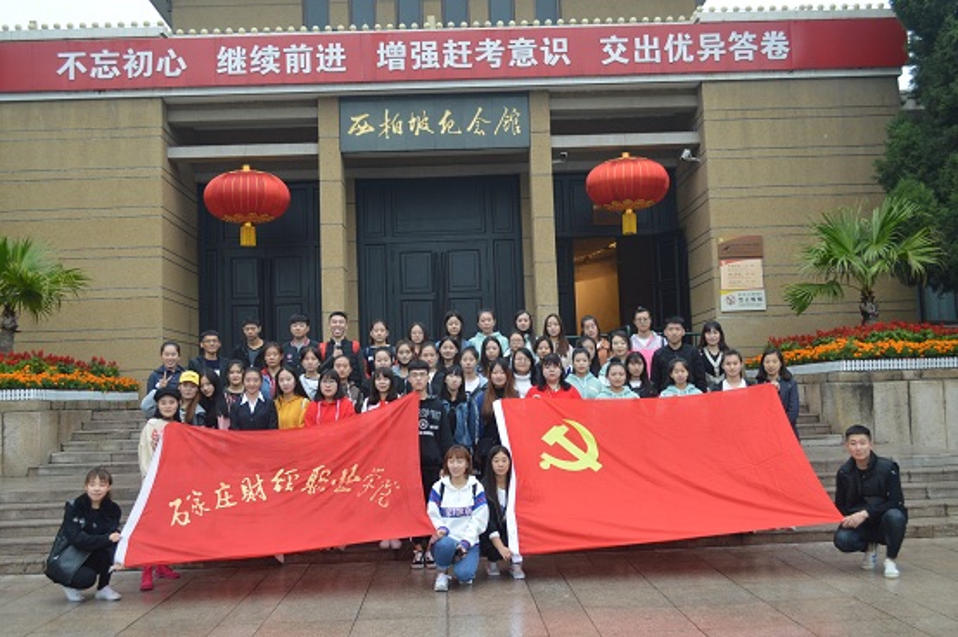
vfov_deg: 36.8
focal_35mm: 36
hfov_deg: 53.2
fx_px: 957
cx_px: 479
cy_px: 318
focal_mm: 24
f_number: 5.6
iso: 400
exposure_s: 1/125
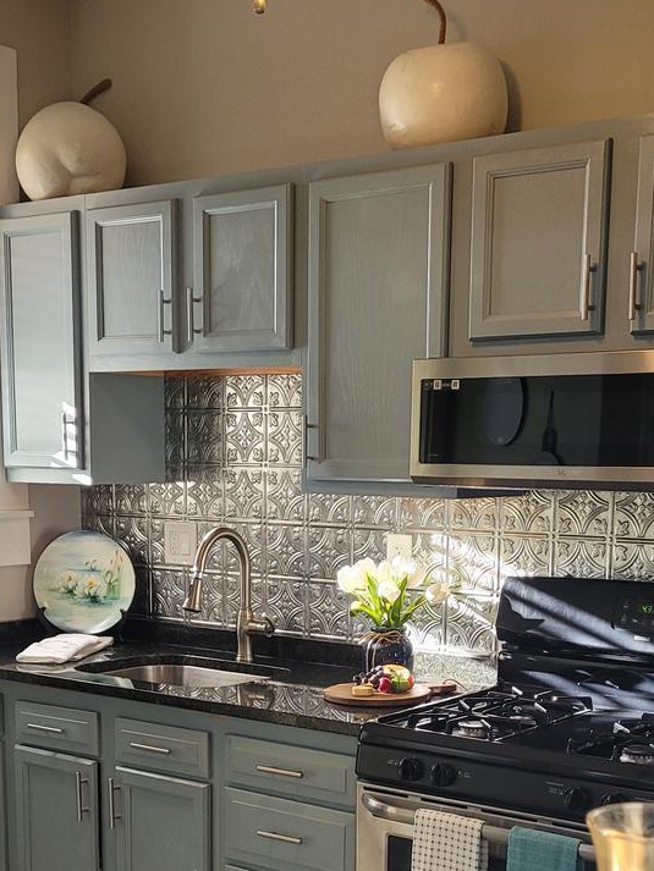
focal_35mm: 56
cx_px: 299
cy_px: 728
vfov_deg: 33.1
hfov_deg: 26.1
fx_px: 1410
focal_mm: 5.4
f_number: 1.8
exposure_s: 1/120
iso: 125
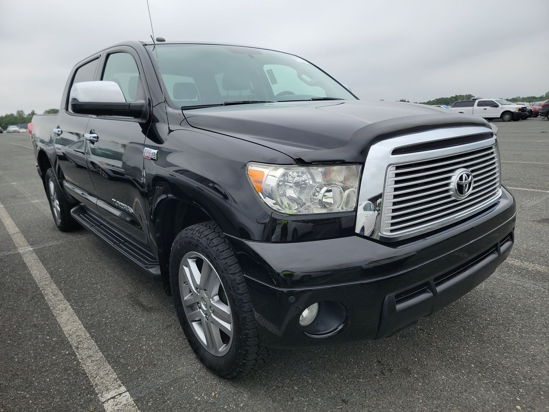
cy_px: 206
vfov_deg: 56.8
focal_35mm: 24
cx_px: 274
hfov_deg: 71.6
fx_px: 381
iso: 50
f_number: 1.8
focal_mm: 6.7
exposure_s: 1/204
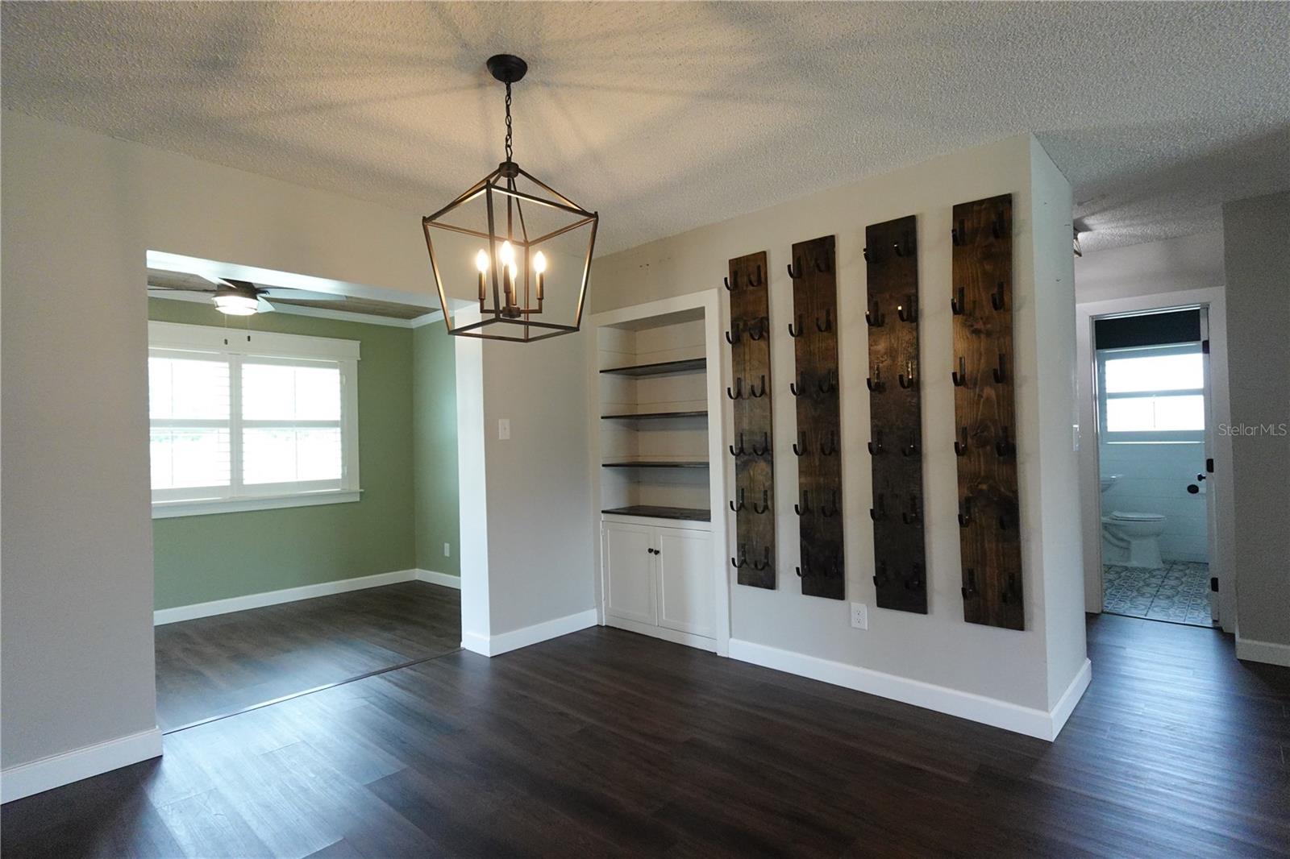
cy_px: 430
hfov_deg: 90.0
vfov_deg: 67.4
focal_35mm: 18
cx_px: 645
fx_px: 645
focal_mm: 6.9
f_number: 1.8
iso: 1600
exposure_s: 1/500
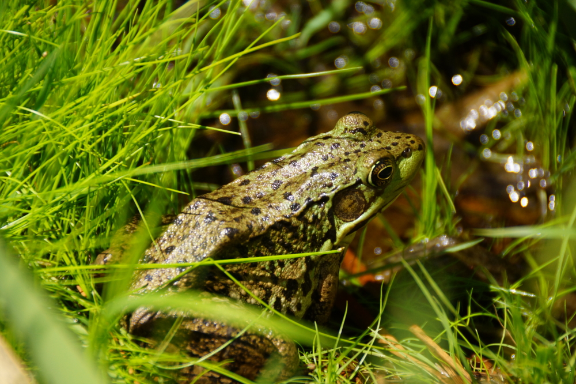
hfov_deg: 5.5
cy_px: 192
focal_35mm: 375
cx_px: 288
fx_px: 5998
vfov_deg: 3.7
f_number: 6.3
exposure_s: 1/400
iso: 400
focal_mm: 250
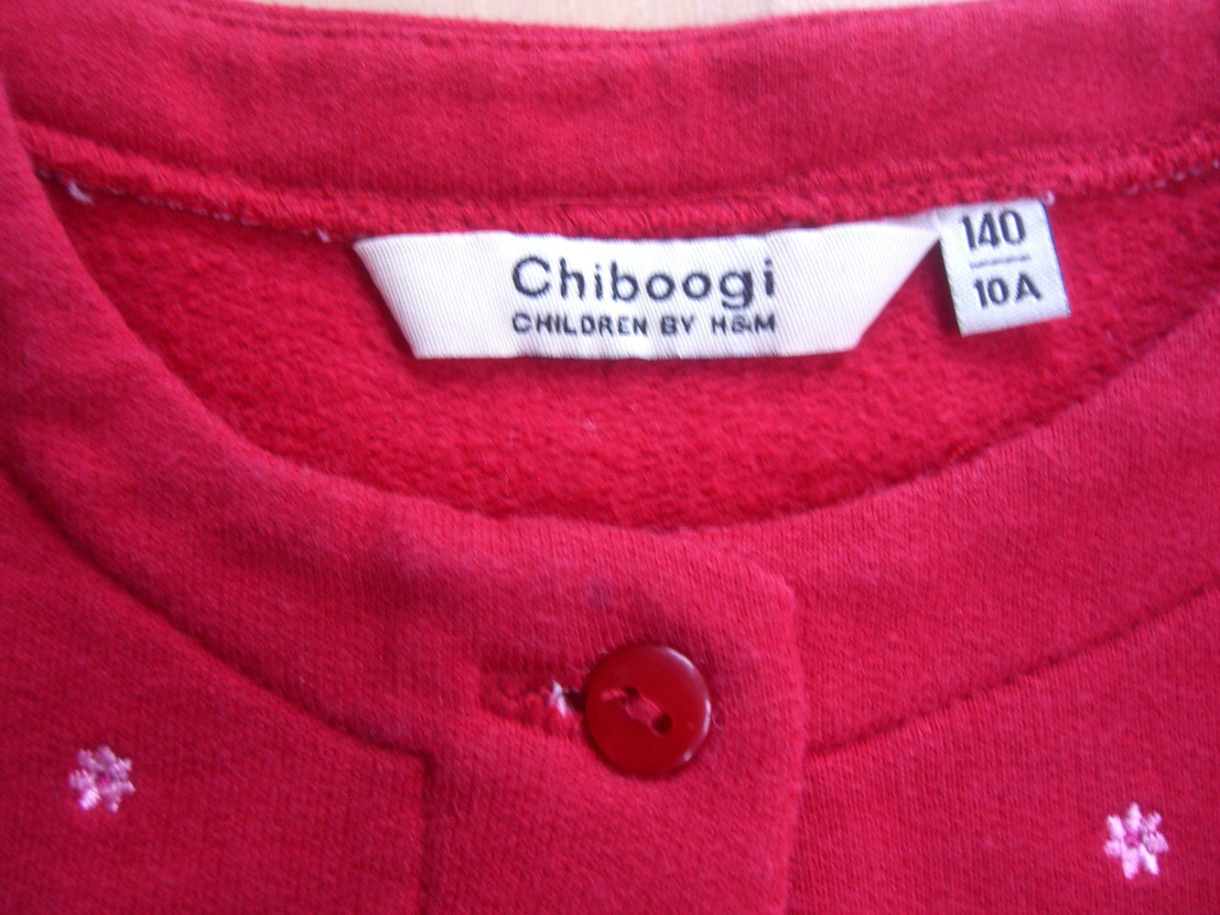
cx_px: 610
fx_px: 1339
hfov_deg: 49.0
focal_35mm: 38
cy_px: 458
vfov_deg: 37.7
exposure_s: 1/20
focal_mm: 7.9
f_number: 2.8
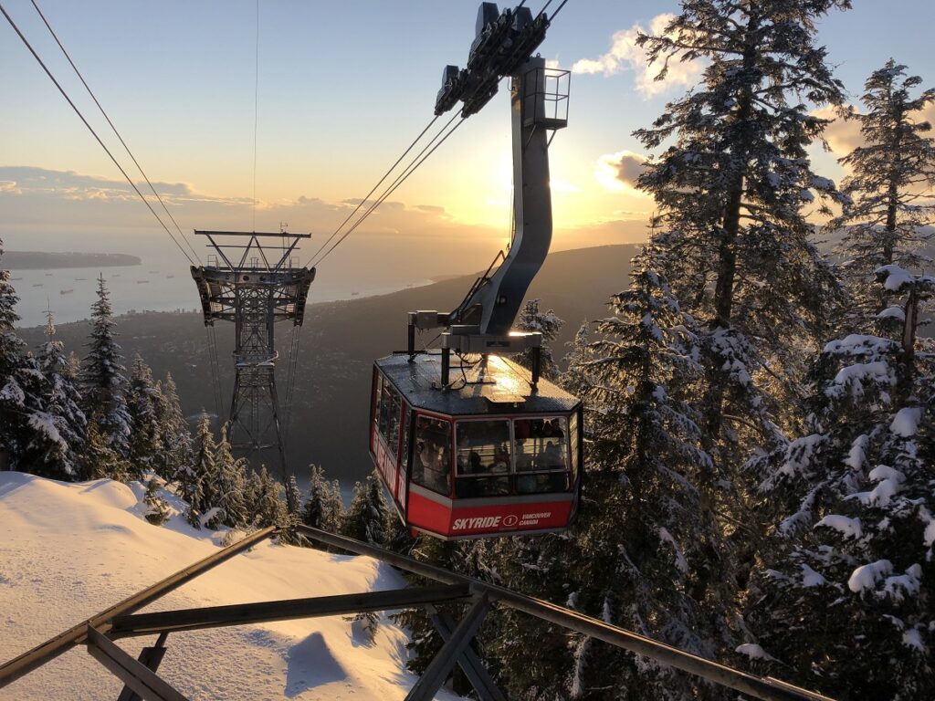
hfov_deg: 63.4
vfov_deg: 49.7
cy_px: 350
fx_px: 756
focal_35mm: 28
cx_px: 468
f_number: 1.8
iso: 20
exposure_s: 1/1656
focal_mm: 3.99
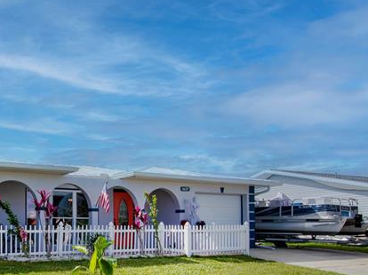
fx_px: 414
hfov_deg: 44.8
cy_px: 216
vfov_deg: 35.7
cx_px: 58
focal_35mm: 39
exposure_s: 1/200
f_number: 11
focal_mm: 14
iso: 100
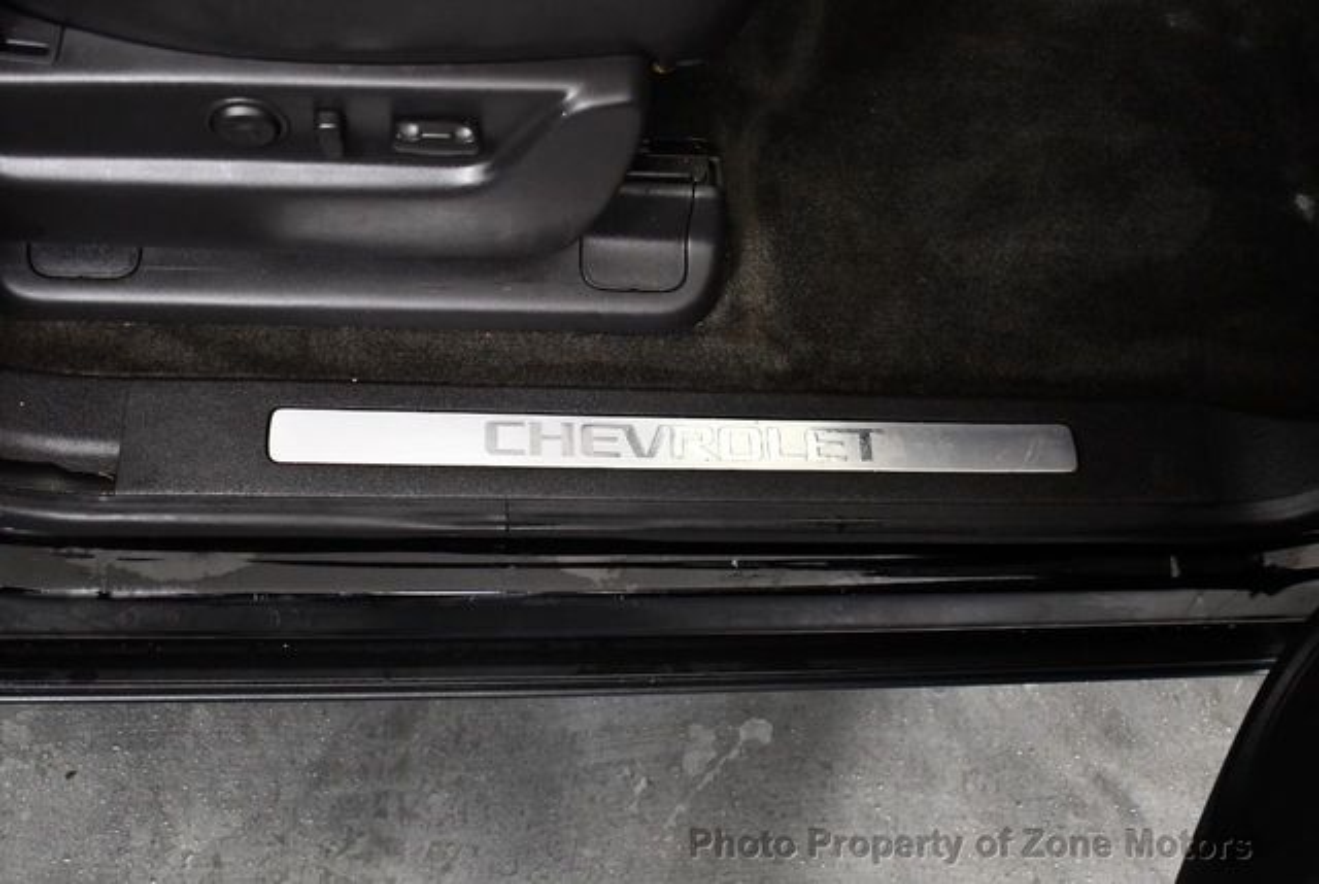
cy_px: 442
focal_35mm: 42
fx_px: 1541
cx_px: 660
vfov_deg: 32.0
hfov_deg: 46.3
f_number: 3.8
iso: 3200
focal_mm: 21
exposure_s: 1/125
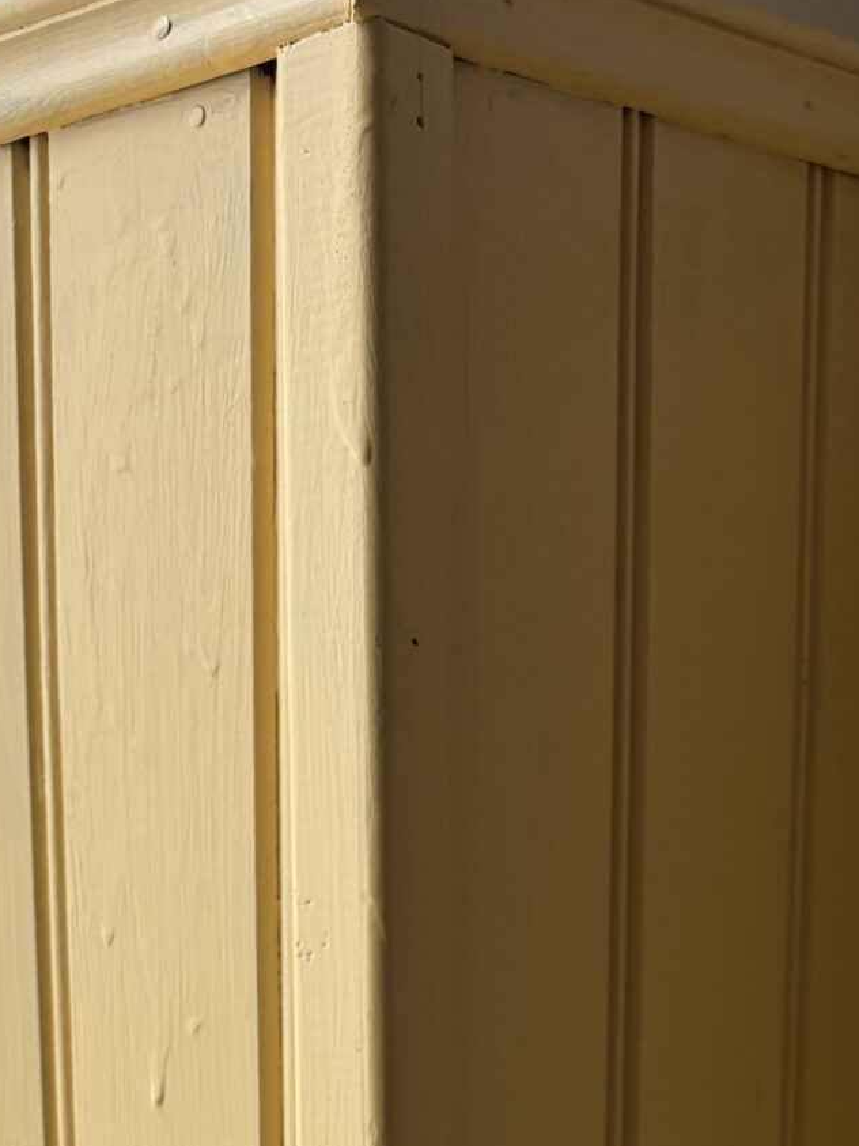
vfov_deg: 22.5
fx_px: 2615
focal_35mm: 79
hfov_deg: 18.6
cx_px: 332
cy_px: 1427
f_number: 1.6
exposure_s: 1/121
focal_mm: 5.96
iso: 80
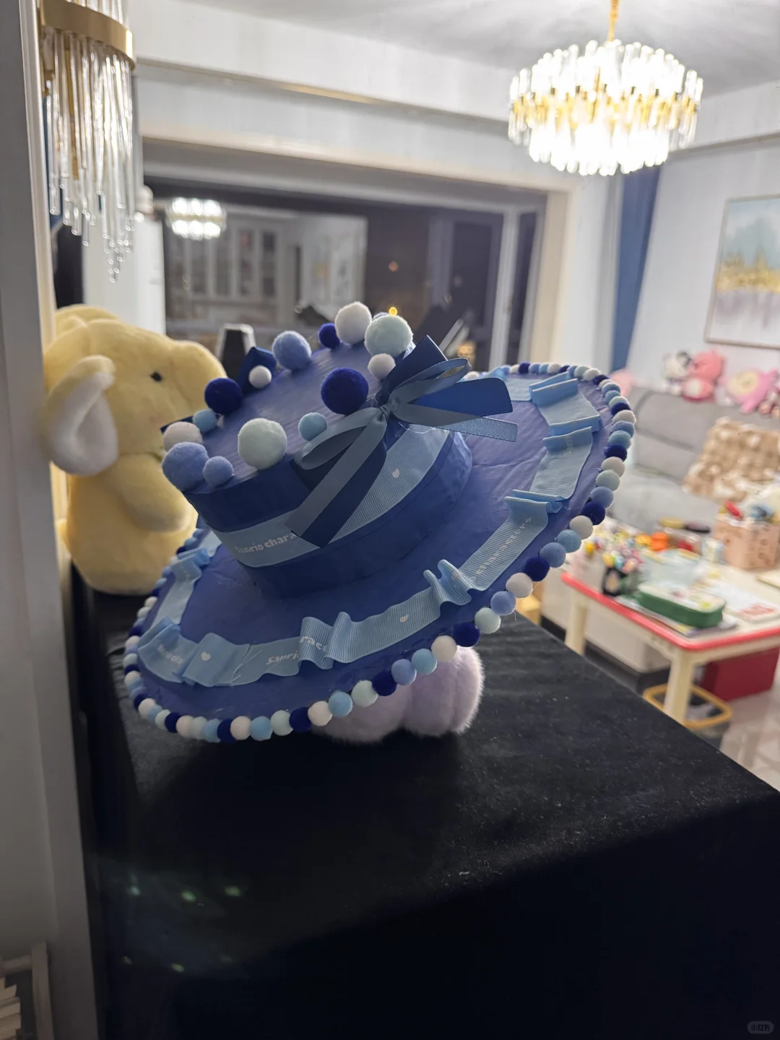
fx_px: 721
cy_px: 520
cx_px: 390
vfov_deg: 71.6
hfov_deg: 56.8
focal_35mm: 24
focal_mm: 6.76
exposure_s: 1/50
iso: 500
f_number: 1.78
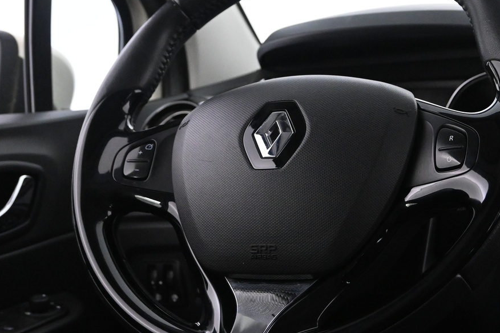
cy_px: 140
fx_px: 866
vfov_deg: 21.8
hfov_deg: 32.1
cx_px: 311
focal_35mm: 62
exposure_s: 1/40
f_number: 4
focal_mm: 22.5
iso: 3200
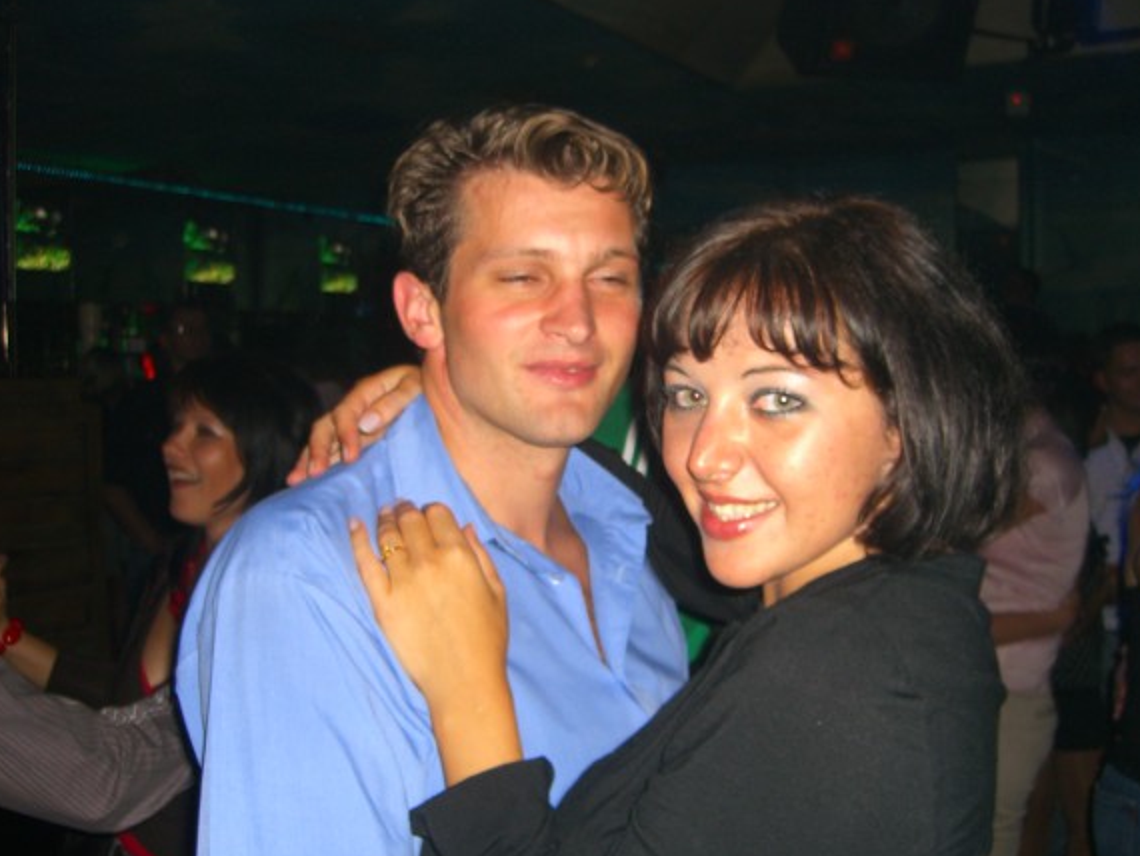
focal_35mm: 40
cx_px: 586
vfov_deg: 36.0
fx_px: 1318
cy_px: 428
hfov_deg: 46.8
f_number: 2.8
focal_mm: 7.9
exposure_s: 1/60
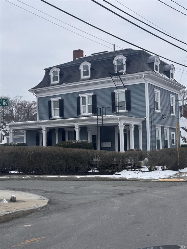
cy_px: 124
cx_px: 94
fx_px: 346
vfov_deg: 39.7
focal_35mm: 48
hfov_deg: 30.3
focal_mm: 6.86
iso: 64
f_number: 1.78
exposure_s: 1/609
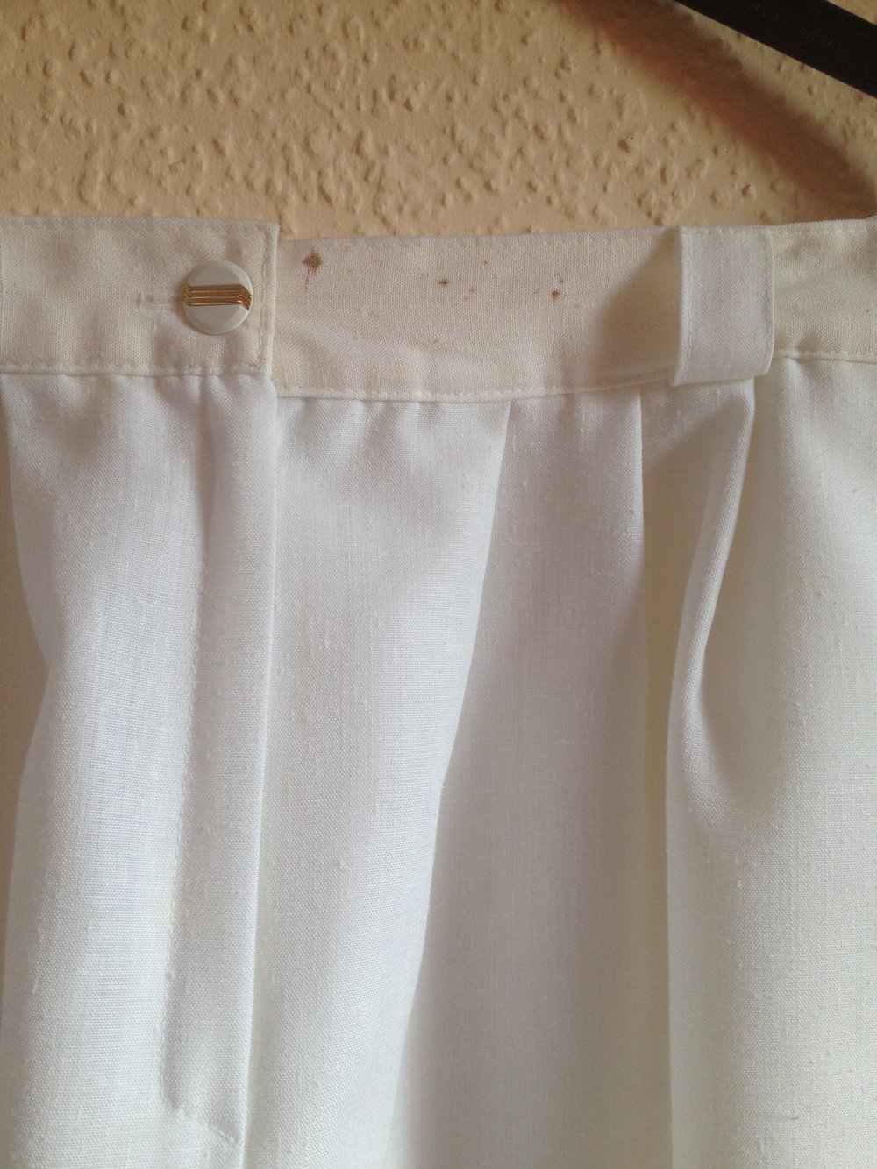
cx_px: 438
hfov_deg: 40.7
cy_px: 584
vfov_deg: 52.6
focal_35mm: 35
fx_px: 1182
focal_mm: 4.28
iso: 50
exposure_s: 1/40
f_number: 2.4
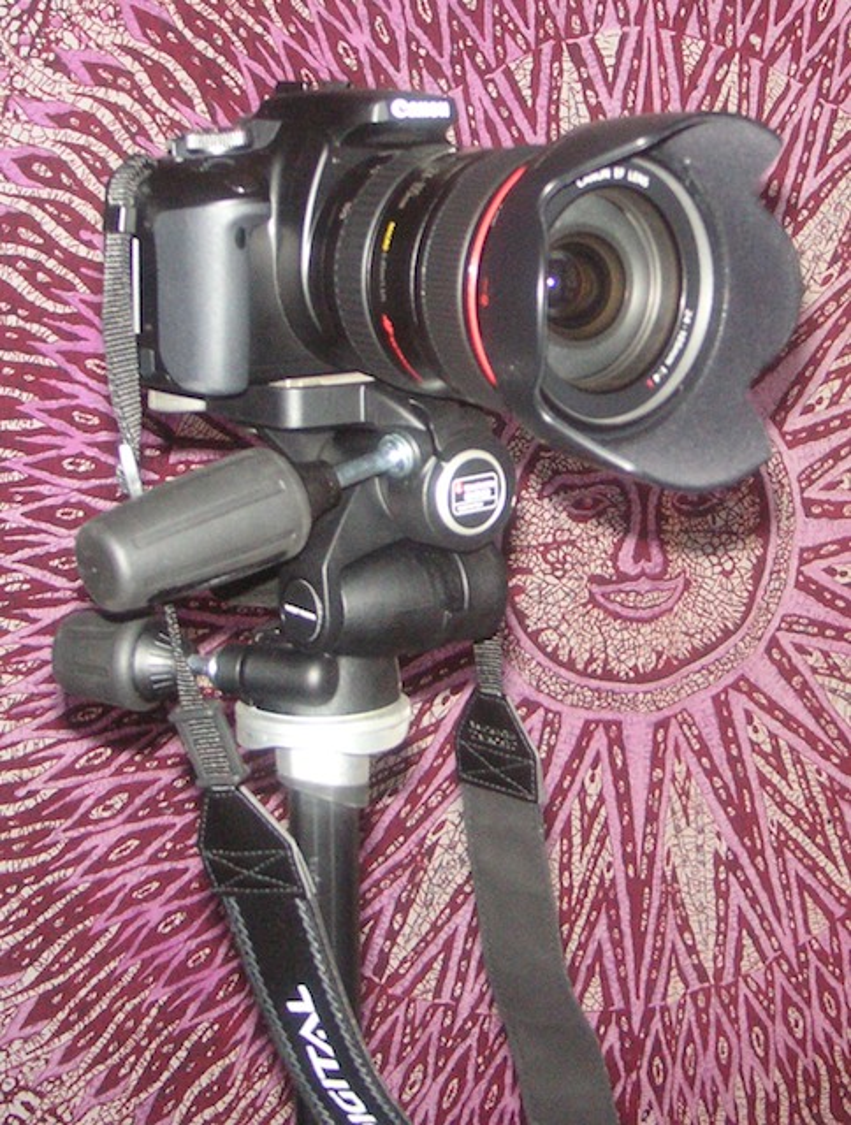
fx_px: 1206
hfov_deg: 38.9
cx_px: 426
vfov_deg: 50.0
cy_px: 562
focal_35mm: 37
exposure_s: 1/45
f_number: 2.8
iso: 160
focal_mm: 6.1
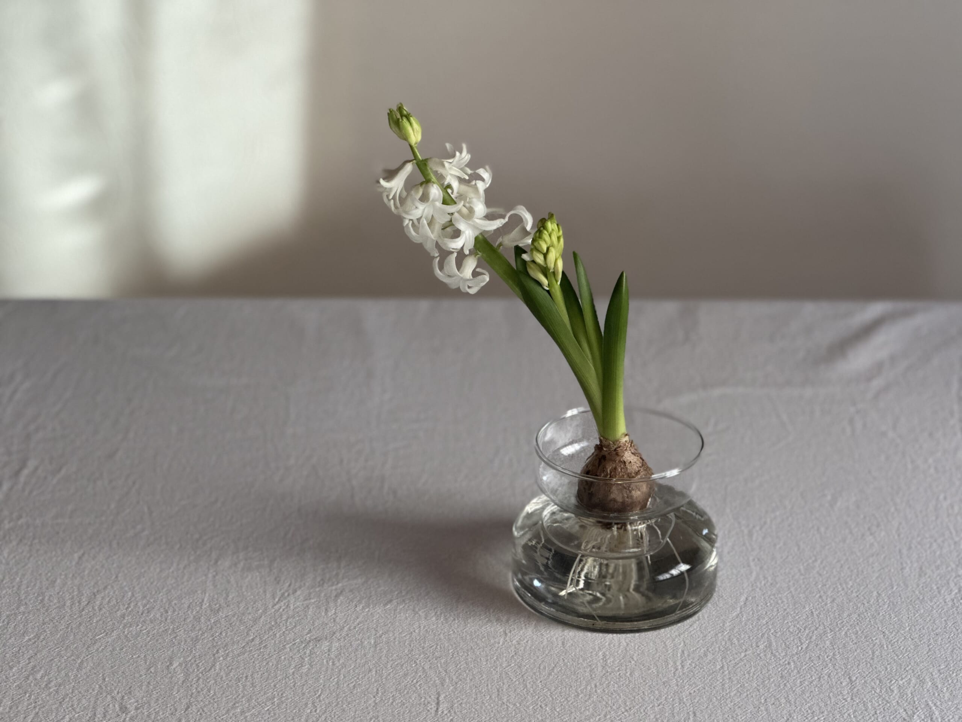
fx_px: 2140
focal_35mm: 77
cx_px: 481
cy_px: 361
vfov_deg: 19.1
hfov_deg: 25.3
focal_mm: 9
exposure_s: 1/83
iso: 250
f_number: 2.8
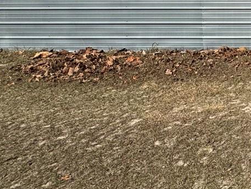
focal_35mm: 49
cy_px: -43
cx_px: 338
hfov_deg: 29.8
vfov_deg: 26.2
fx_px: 355
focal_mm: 2.22
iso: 40
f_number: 2.2
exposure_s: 1/3906
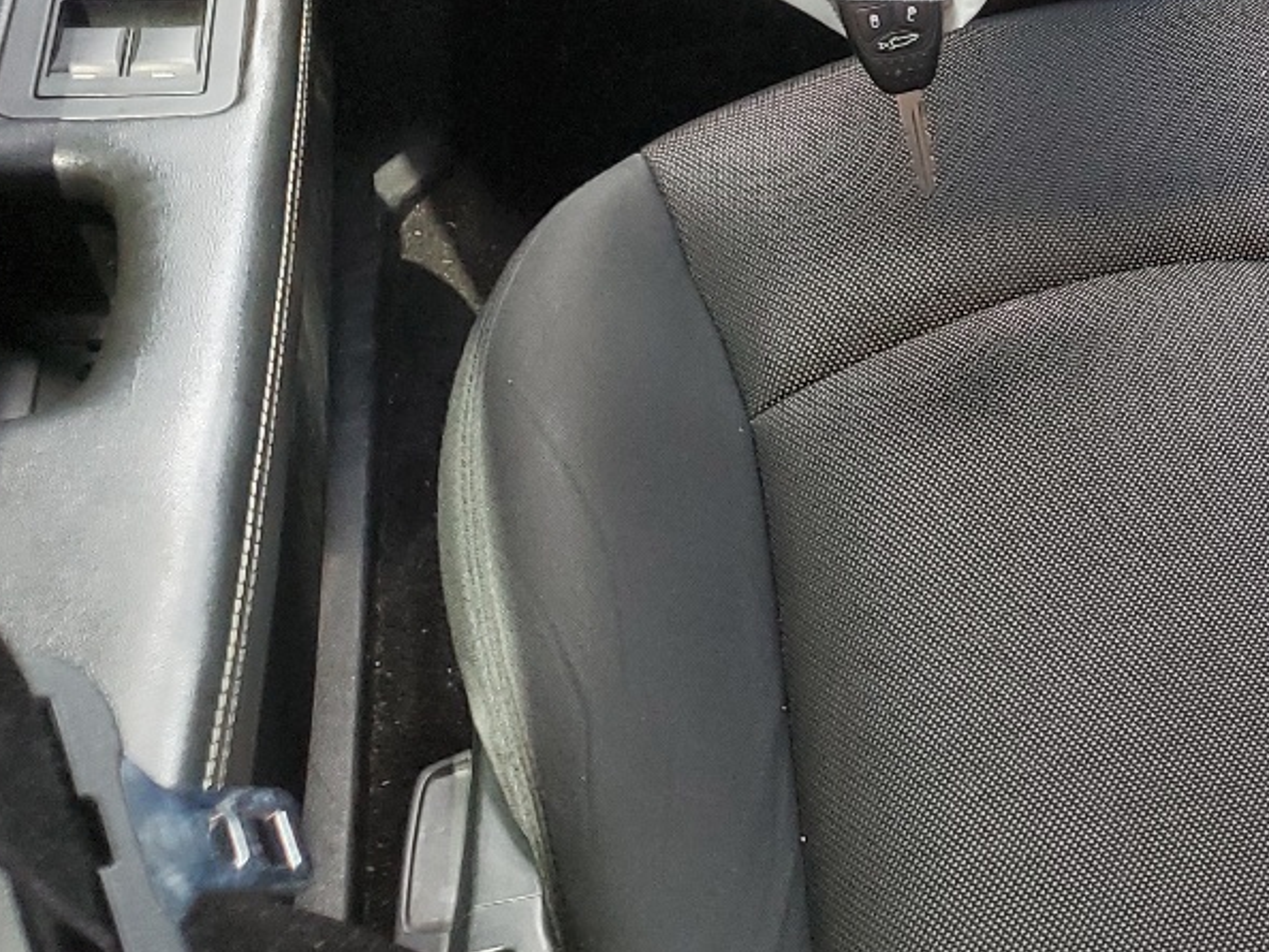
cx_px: 1540
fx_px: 2567
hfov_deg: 24.9
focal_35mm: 70
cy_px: 0
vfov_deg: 20.4
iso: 79
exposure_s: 1/120
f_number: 1.5
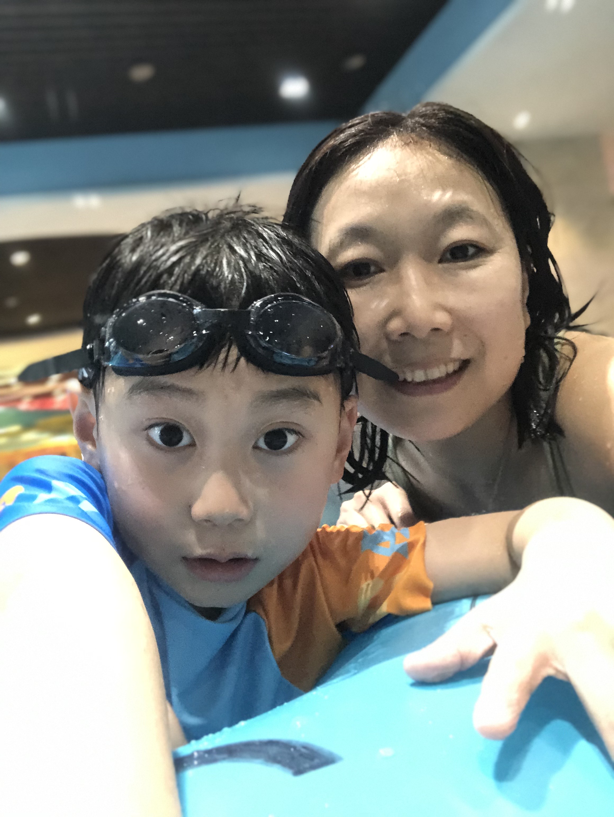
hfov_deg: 44.2
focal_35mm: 32
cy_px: 408
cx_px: 307
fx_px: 756
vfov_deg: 56.8
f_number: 2.2
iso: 320
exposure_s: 1/15
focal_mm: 2.87
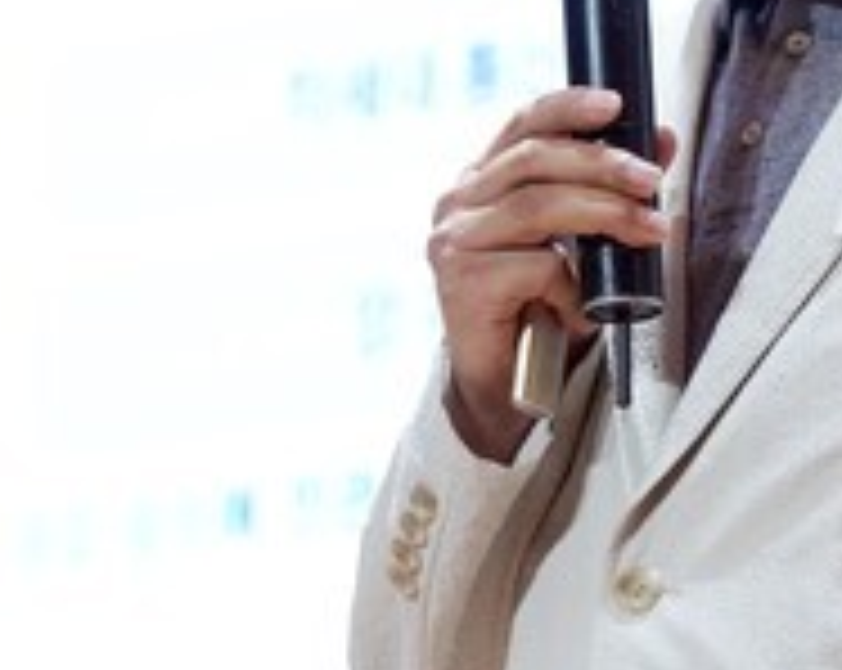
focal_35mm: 317
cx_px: 698
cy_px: -207
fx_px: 7887
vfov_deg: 4.8
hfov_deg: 6.1
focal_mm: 105
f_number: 4
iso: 3200
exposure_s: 1/250
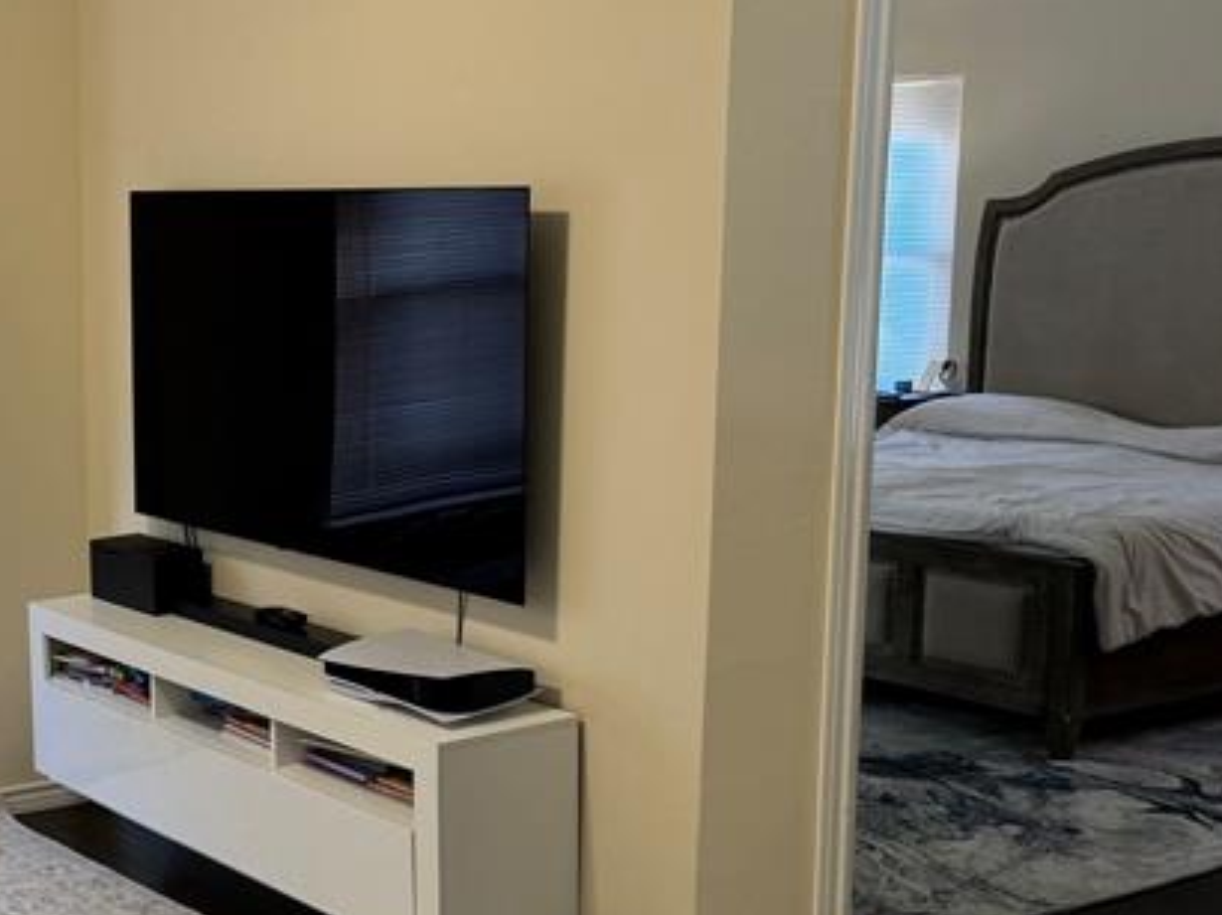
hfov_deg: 29.8
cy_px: 513
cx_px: -27
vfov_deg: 24.4
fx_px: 2117
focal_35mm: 60
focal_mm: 6.76
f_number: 1.78
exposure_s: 1/60
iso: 100
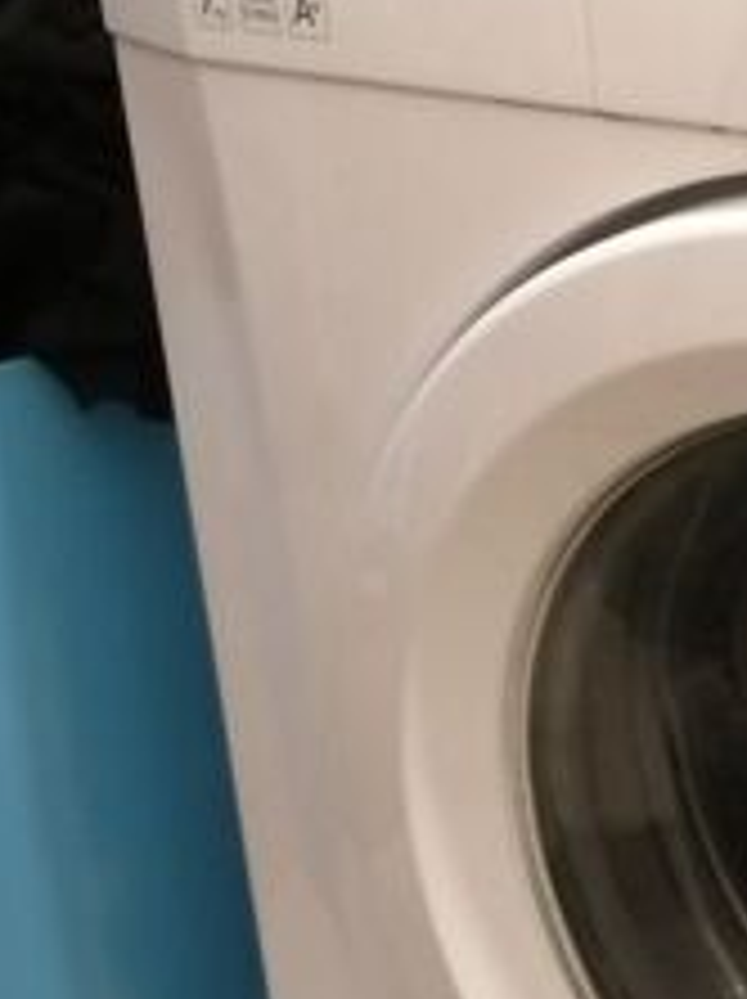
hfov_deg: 18.6
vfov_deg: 26.0
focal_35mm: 75
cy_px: 518
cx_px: 891
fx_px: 2162
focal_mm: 3.6
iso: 500
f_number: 1.8
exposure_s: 1/20
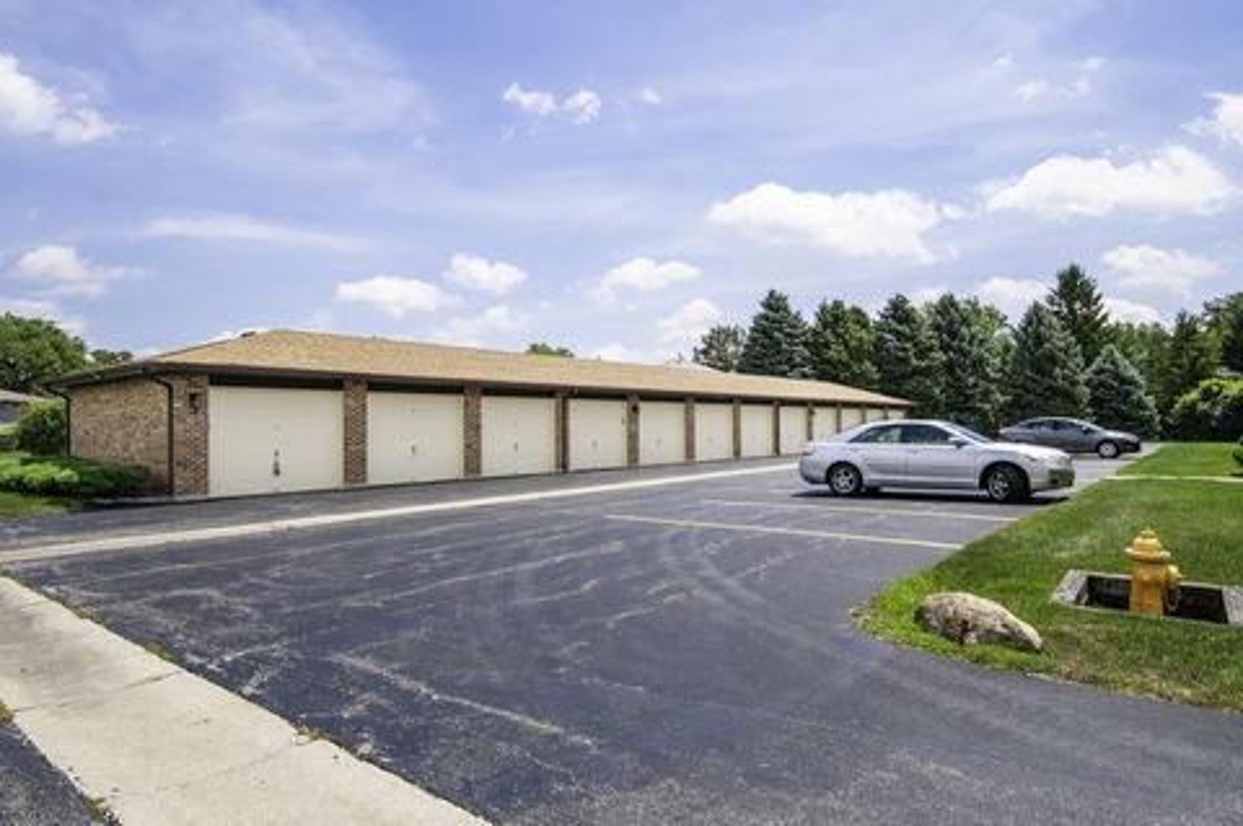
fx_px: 724
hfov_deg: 81.3
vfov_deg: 59.4
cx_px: 622
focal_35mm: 21
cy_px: 413
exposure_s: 1/4000
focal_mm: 14
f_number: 9
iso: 640
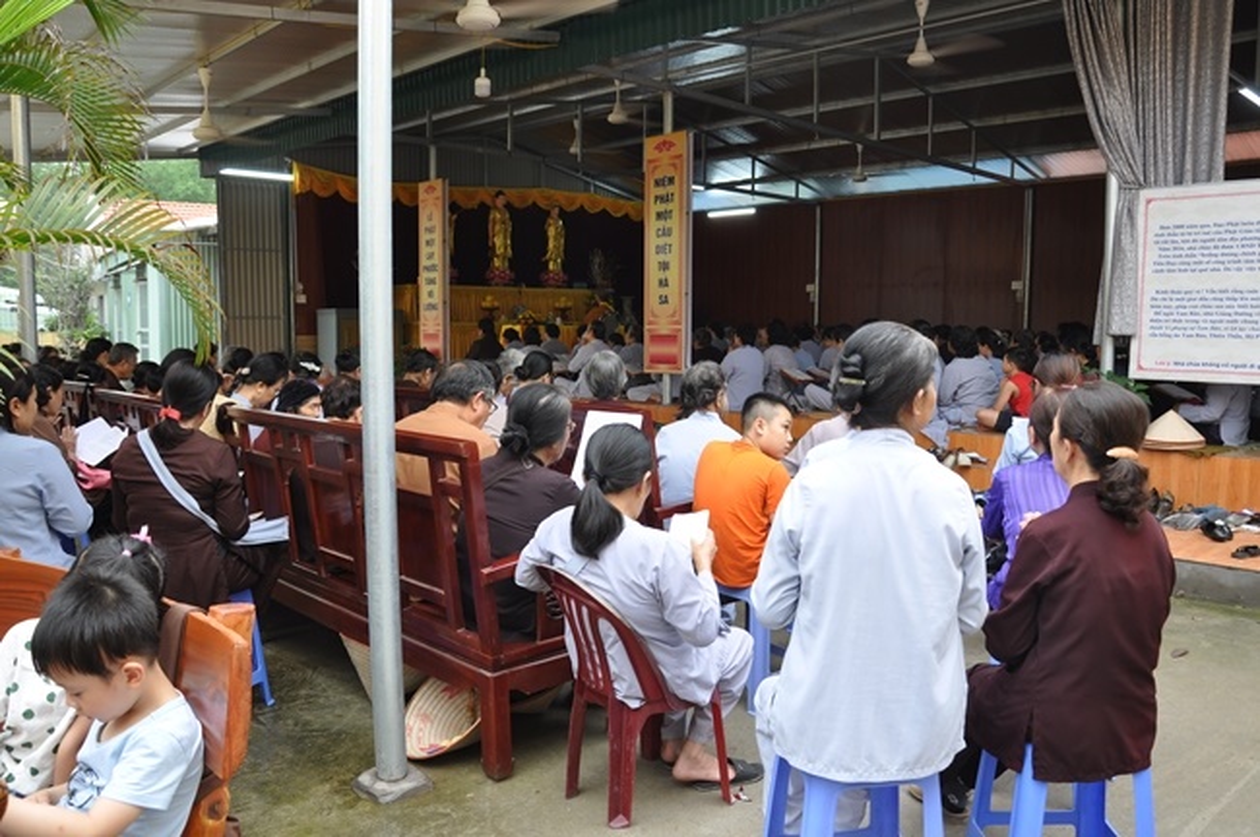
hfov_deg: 67.4
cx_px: 630
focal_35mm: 27
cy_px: 418
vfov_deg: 47.8
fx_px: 944
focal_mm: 18
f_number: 5.6
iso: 200
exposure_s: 1/30
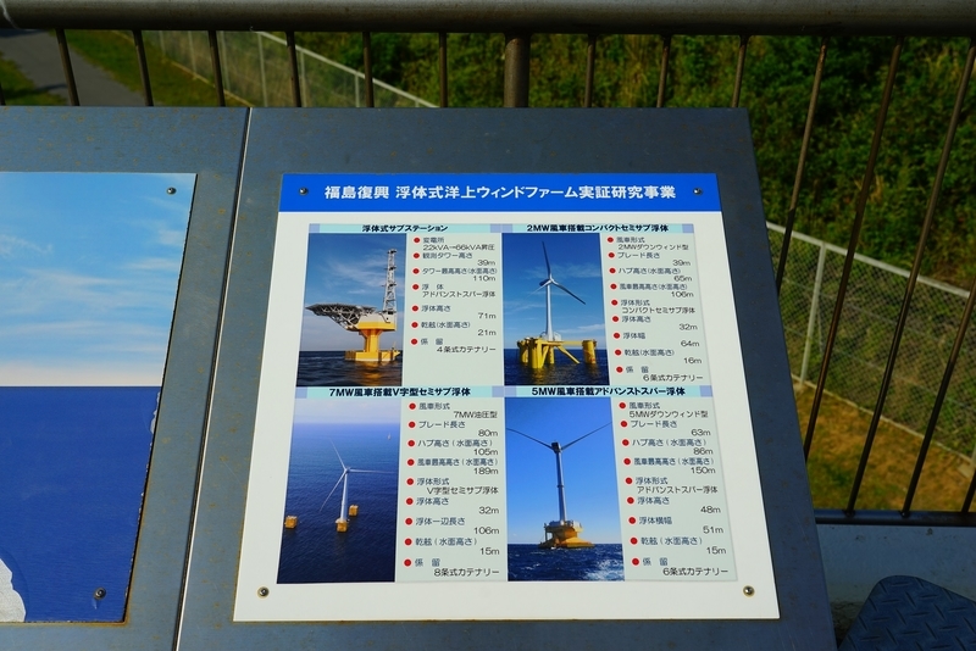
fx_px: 922
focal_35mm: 34
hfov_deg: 55.8
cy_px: 326
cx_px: 488
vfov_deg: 38.9
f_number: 8
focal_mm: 34
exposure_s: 1/750
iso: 100
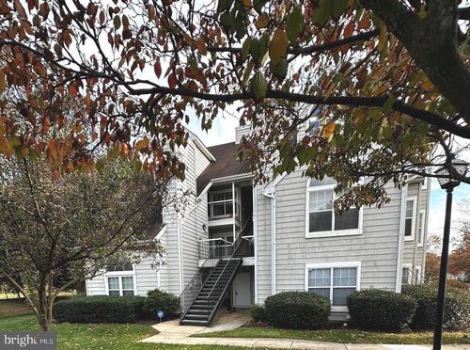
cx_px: 235
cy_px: 175
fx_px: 190
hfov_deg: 102.2
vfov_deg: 85.4
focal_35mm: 14
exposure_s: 1/392
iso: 40
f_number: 2.2
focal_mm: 2.22
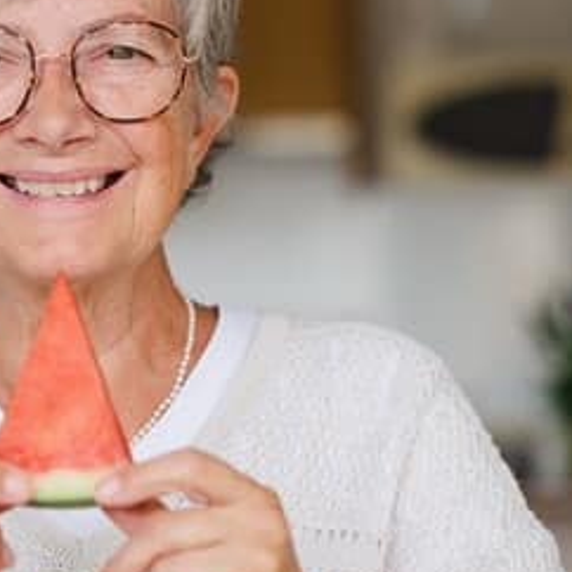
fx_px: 3309
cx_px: 66
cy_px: 396
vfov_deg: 9.9
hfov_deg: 9.8
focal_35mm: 177
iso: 200
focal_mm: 56
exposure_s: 1/180
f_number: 2
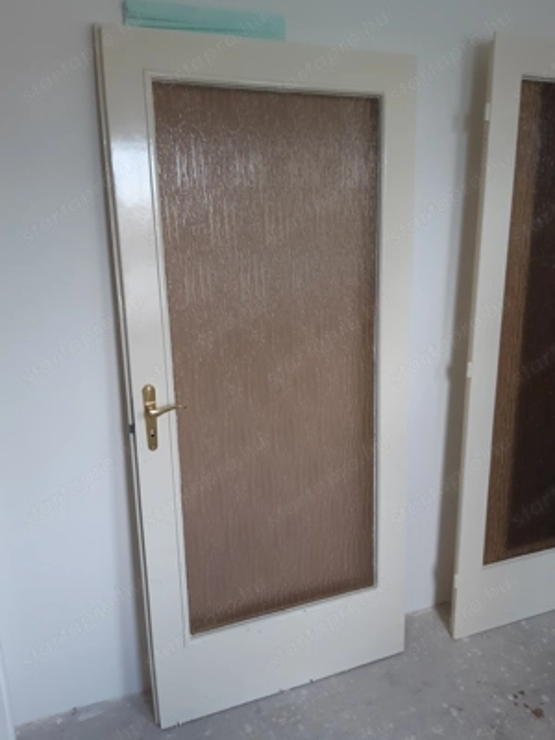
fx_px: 556
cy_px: 370
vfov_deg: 67.3
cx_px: 278
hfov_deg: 53.1
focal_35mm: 26
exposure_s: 1/50
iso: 40
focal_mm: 3.93
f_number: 1.7
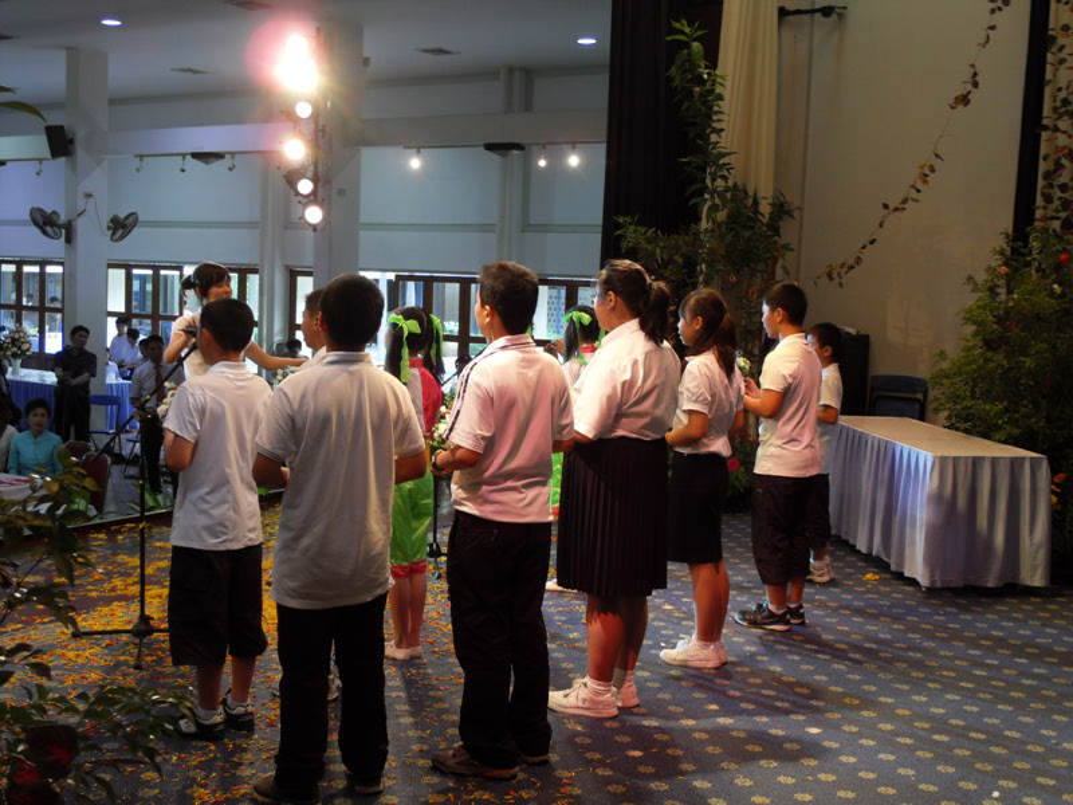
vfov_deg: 32.2
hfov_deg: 42.1
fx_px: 1395
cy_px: 402
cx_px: 536
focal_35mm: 45
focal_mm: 9.6
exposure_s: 1/60
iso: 160
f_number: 3.6
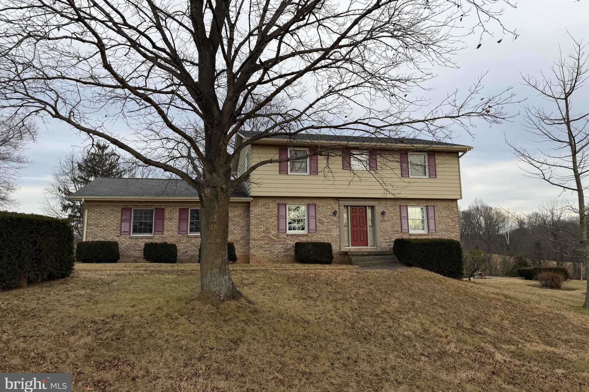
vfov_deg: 51.2
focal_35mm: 25
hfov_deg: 71.5
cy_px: 176
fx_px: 409
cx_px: 294
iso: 80
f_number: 1.78
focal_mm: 6.76
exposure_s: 1/1618
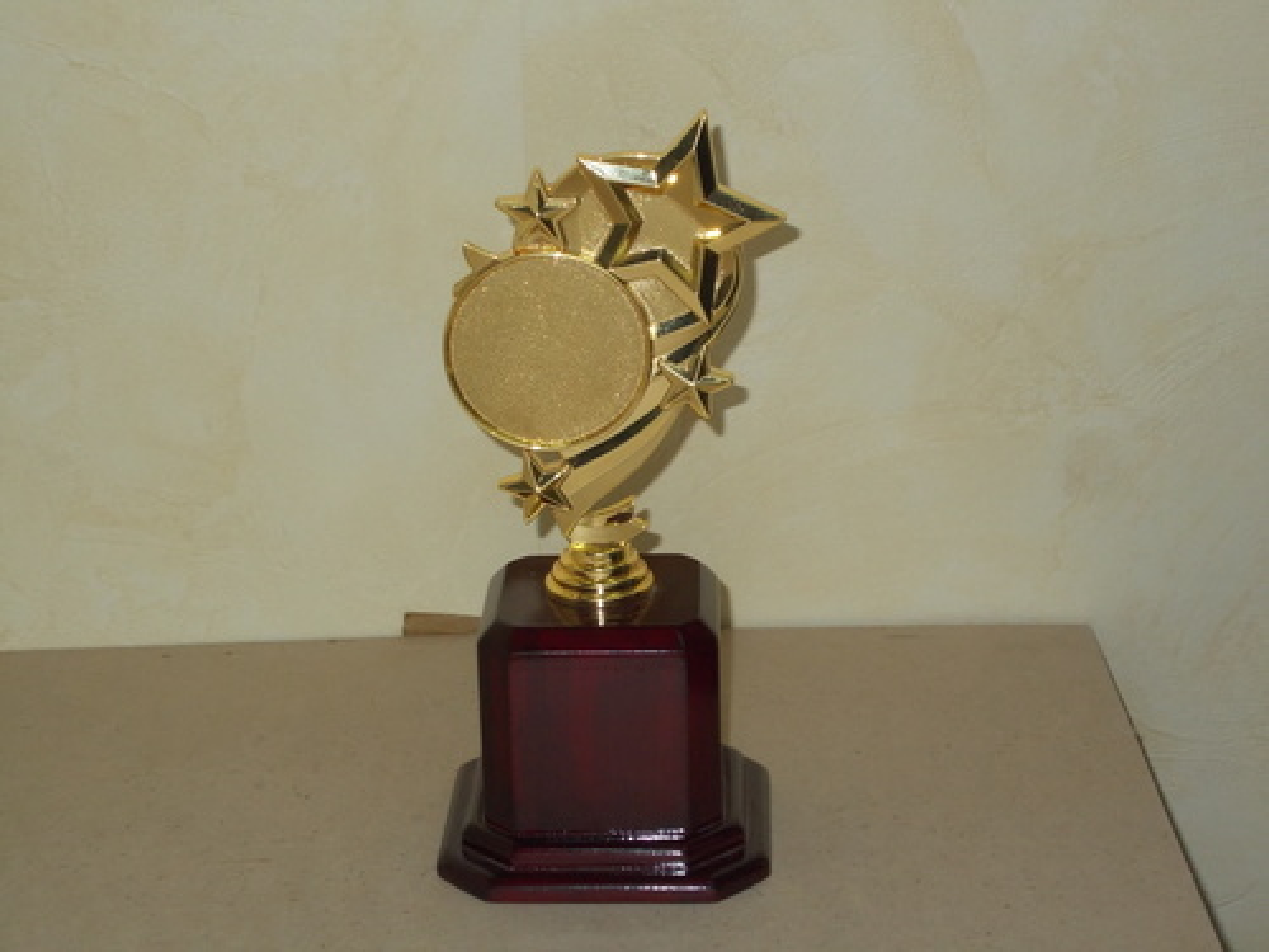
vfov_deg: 19.4
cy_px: 476
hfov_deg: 25.7
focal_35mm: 76
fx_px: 2786
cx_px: 634
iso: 200
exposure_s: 1/60
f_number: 5.8
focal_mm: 13.5
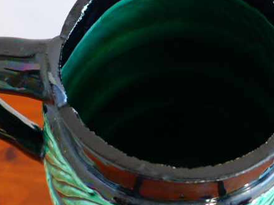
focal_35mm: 57
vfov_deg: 25.6
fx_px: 451
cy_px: 78
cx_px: 184
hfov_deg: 33.5
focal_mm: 7
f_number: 2.8
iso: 400
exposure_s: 1/60
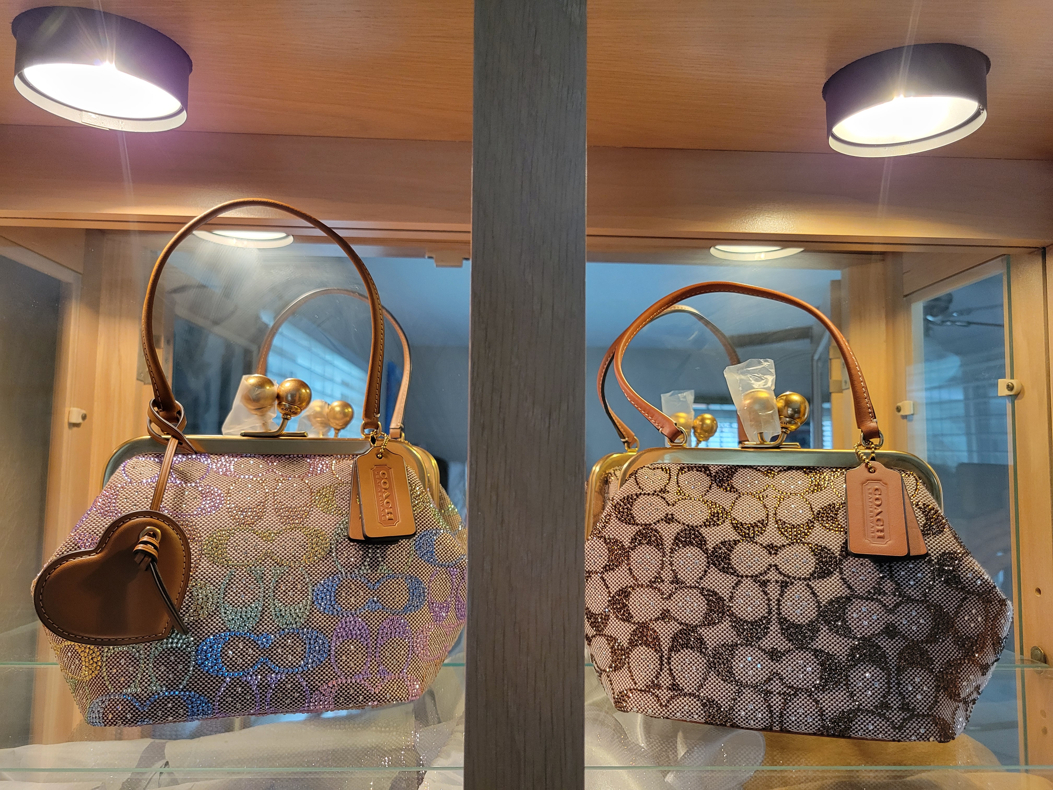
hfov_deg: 67.3
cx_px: 526
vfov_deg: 53.1
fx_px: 791
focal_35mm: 26
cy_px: 395
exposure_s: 1/120
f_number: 1.8
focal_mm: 5.4
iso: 250
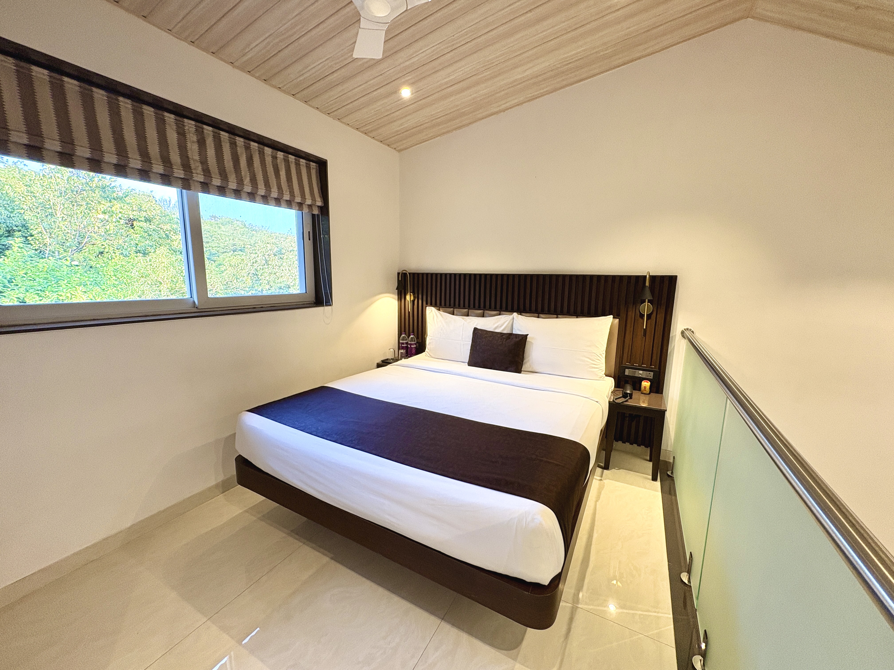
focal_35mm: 14
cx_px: 447
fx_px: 362
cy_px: 335
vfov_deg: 85.7
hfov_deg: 102.1
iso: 125
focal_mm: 2.22
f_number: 2.2
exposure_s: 1/99
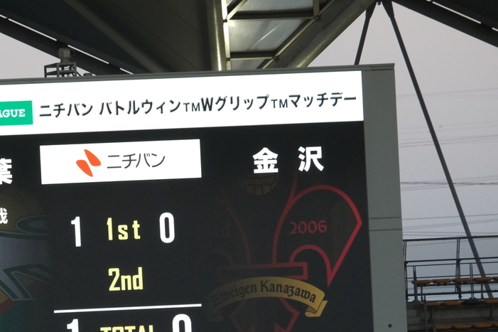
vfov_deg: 2.3
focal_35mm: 591
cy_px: 217
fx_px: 8173
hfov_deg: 3.5
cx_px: 75
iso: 1600
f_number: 6.7
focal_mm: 230
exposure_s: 1/125
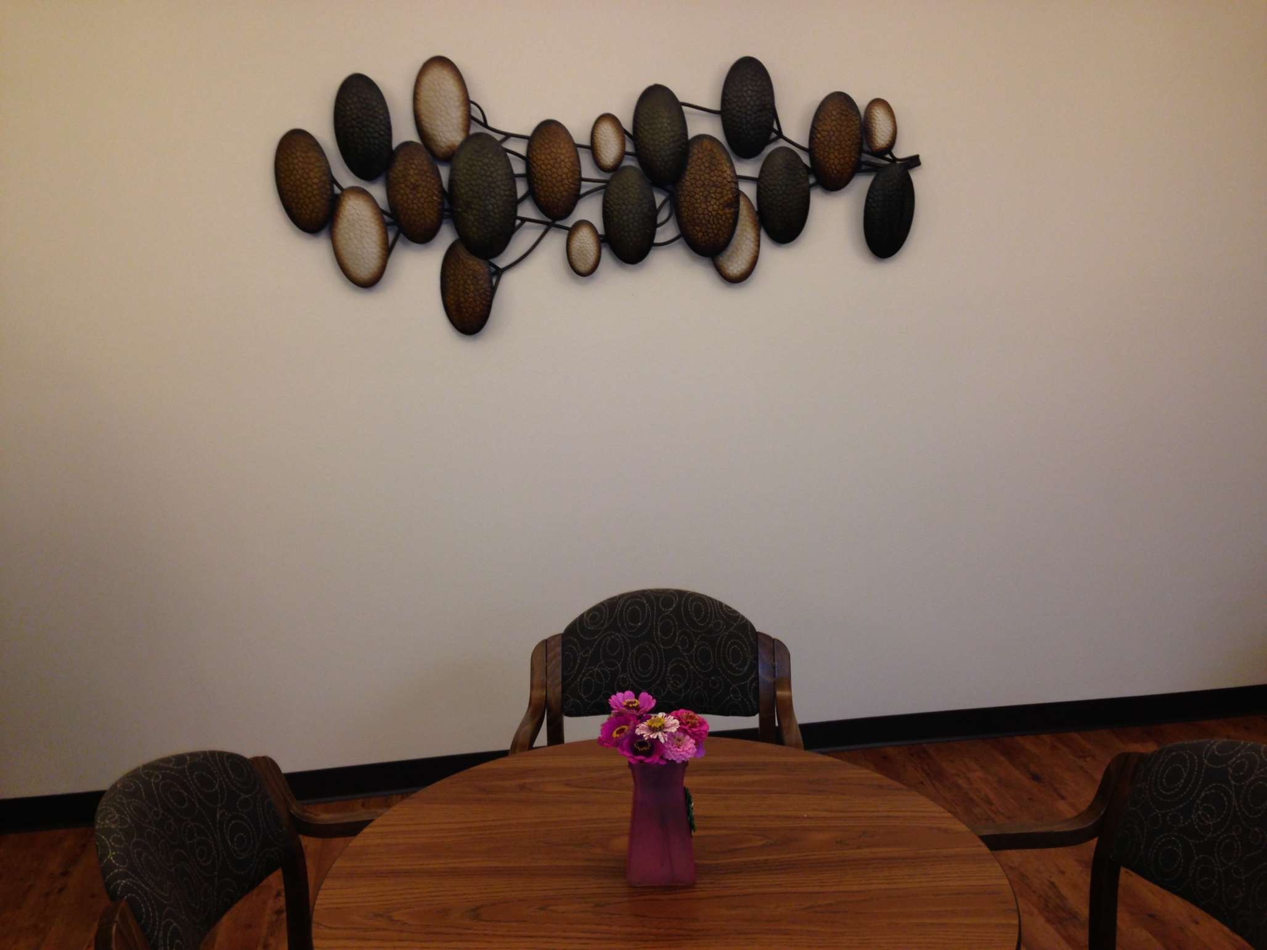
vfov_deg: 42.9
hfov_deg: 55.4
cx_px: 634
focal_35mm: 33
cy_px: 475
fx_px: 1208
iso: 64
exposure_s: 1/20
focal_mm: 4.12
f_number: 2.4
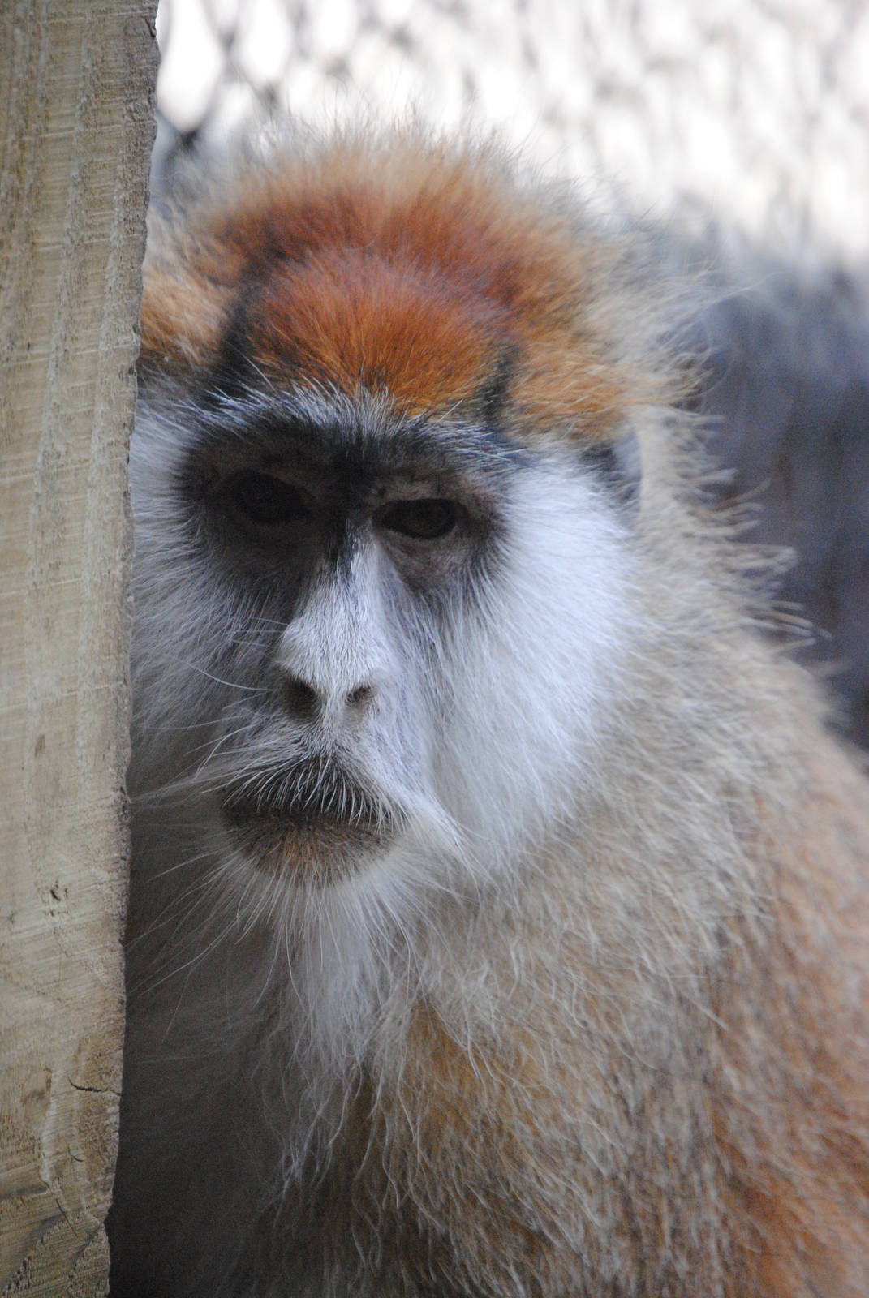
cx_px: 434
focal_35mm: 300
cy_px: 649
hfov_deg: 4.6
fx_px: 10831
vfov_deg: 6.9
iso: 1600
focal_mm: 200
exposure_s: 1/400
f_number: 5.6
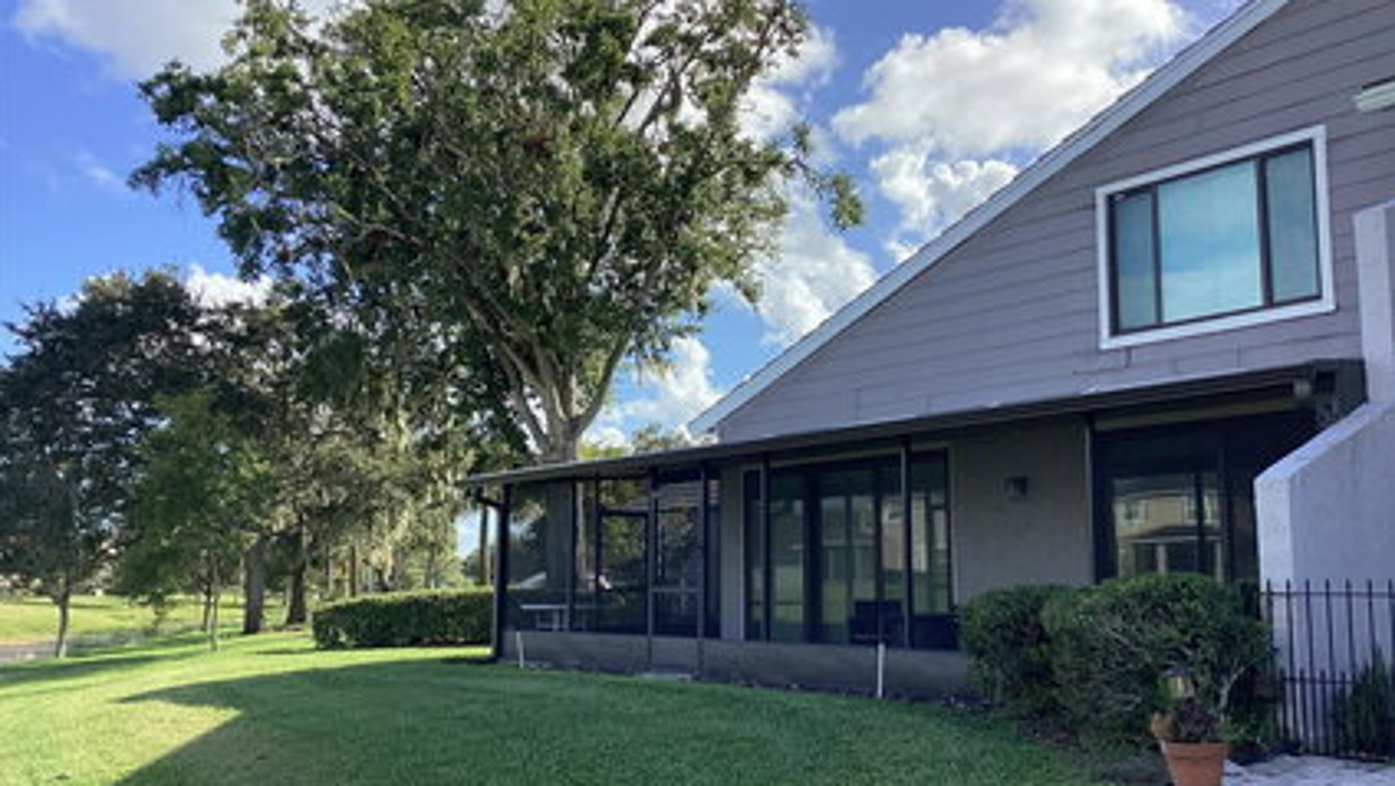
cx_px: 696
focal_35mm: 34
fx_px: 1258
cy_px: 421
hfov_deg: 58.0
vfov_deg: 34.7
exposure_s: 1/858
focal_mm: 3.3
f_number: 2.4
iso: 25
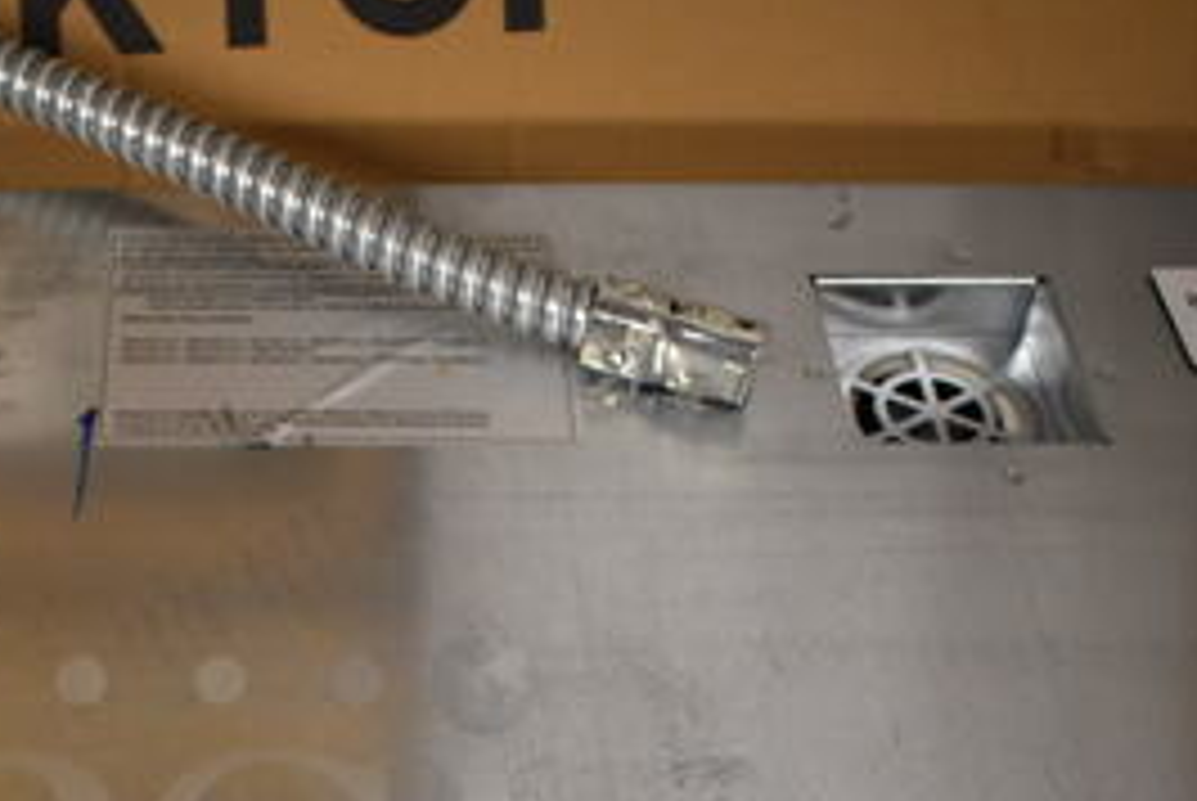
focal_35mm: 62
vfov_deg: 21.0
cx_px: 220
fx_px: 2064
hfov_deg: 31.4
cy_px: 864
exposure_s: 1/125
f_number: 3.5
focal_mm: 18
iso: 1250
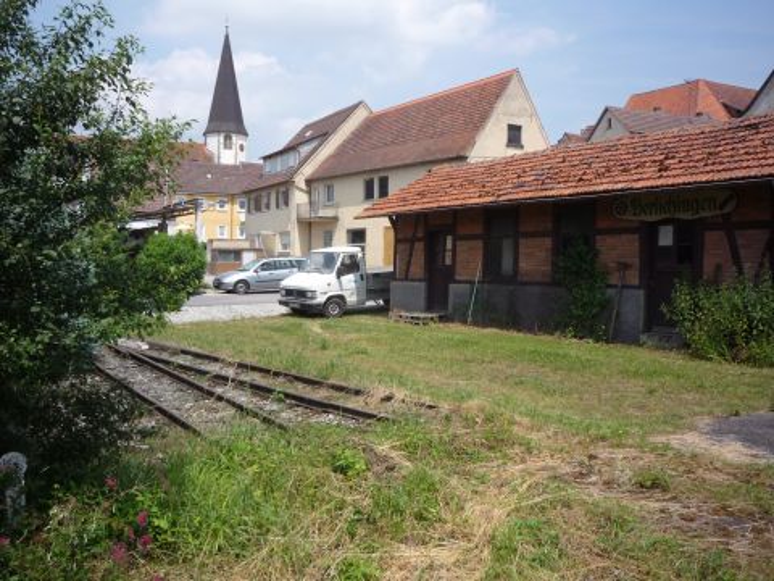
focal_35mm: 32
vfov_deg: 44.2
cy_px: 290
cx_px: 387
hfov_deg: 56.8
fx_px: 716
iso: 100
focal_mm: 5.2
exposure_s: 1/400
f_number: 5
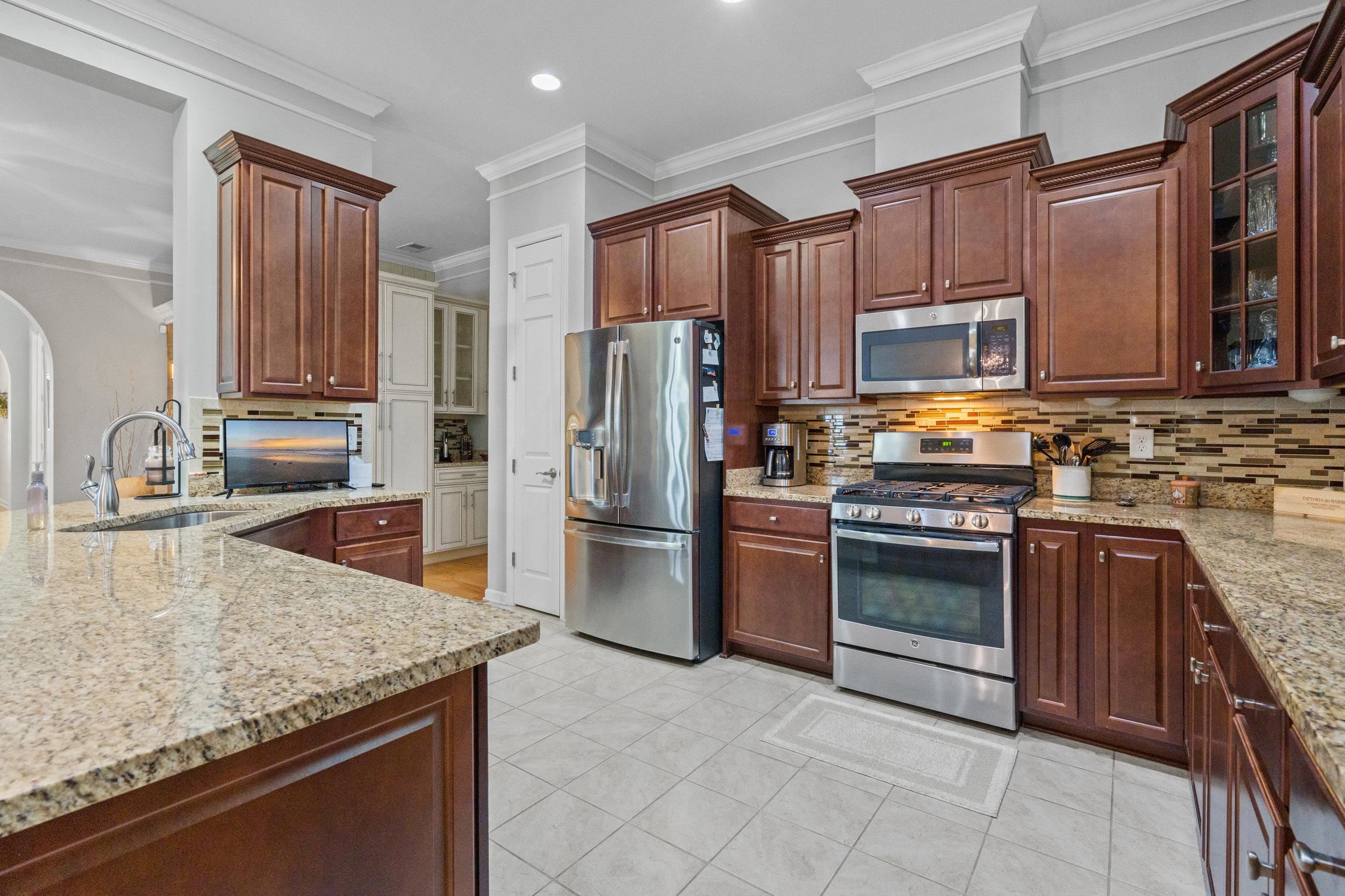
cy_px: 448
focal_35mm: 16
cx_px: 672
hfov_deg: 96.7
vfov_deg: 73.8
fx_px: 598
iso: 1250
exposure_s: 1/15
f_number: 8
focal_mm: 16
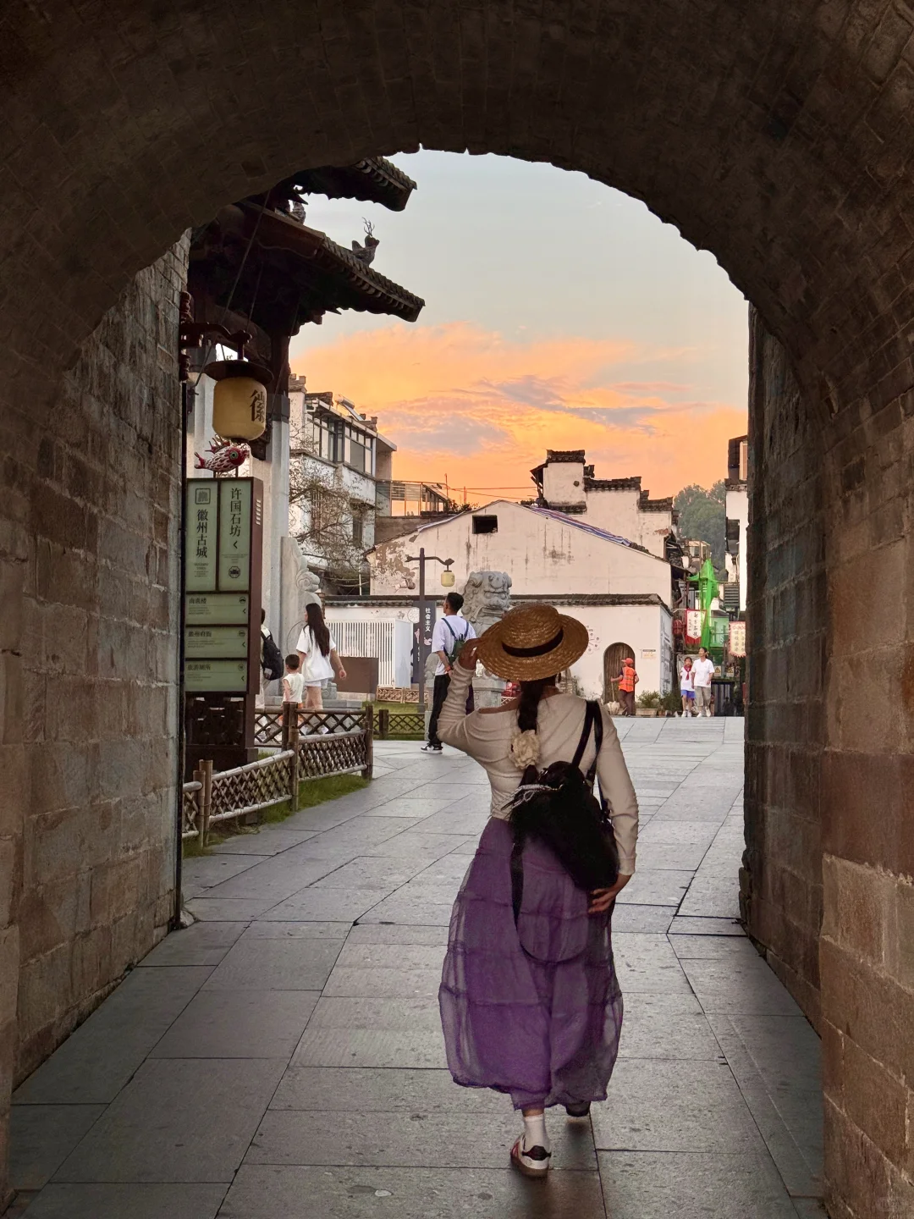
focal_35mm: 48
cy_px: 610
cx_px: 457
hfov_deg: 30.3
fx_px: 1690
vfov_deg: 39.7
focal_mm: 6.76
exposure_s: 1/336
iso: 64
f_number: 1.78
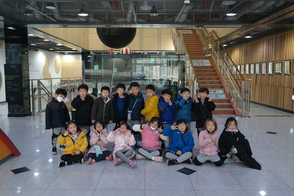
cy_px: 98
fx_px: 245
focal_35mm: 30
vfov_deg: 43.6
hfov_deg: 61.9
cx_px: 147
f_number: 3.5
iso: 800
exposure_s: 1/40
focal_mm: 20
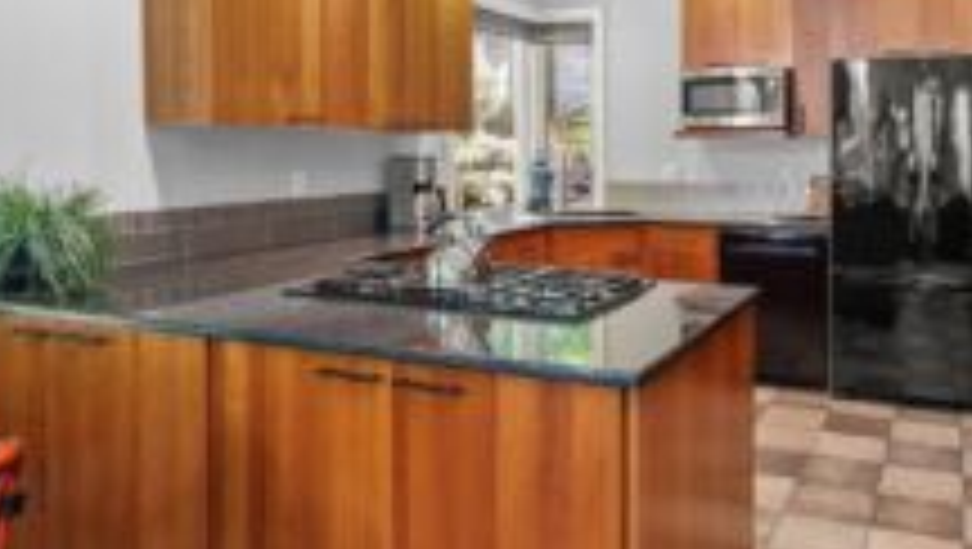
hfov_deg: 61.5
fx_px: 800
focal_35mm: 31
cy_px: 160
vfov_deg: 37.2
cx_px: 626
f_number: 8
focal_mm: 16
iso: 500
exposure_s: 1/3
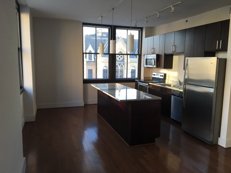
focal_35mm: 29
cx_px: 116
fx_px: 194
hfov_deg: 61.7
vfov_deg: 48.2
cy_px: 86
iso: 25
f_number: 2.2
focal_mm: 4.15
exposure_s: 1/30
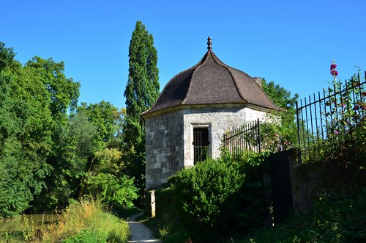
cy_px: 122
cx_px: 183
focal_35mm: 36
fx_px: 365
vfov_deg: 36.7
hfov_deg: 53.2
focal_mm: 24
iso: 200
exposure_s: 1/100
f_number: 11
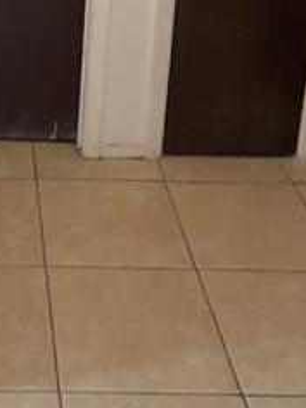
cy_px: -99
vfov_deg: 25.9
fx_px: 778
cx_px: -9
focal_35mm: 66
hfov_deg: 21.4
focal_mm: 1.57
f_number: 1.8
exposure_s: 1/60
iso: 640
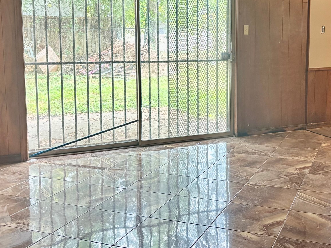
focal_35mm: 46
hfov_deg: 40.8
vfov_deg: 31.2
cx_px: 215
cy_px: 79
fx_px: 440
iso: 640
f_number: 1.6
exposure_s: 1/40
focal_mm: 5.96
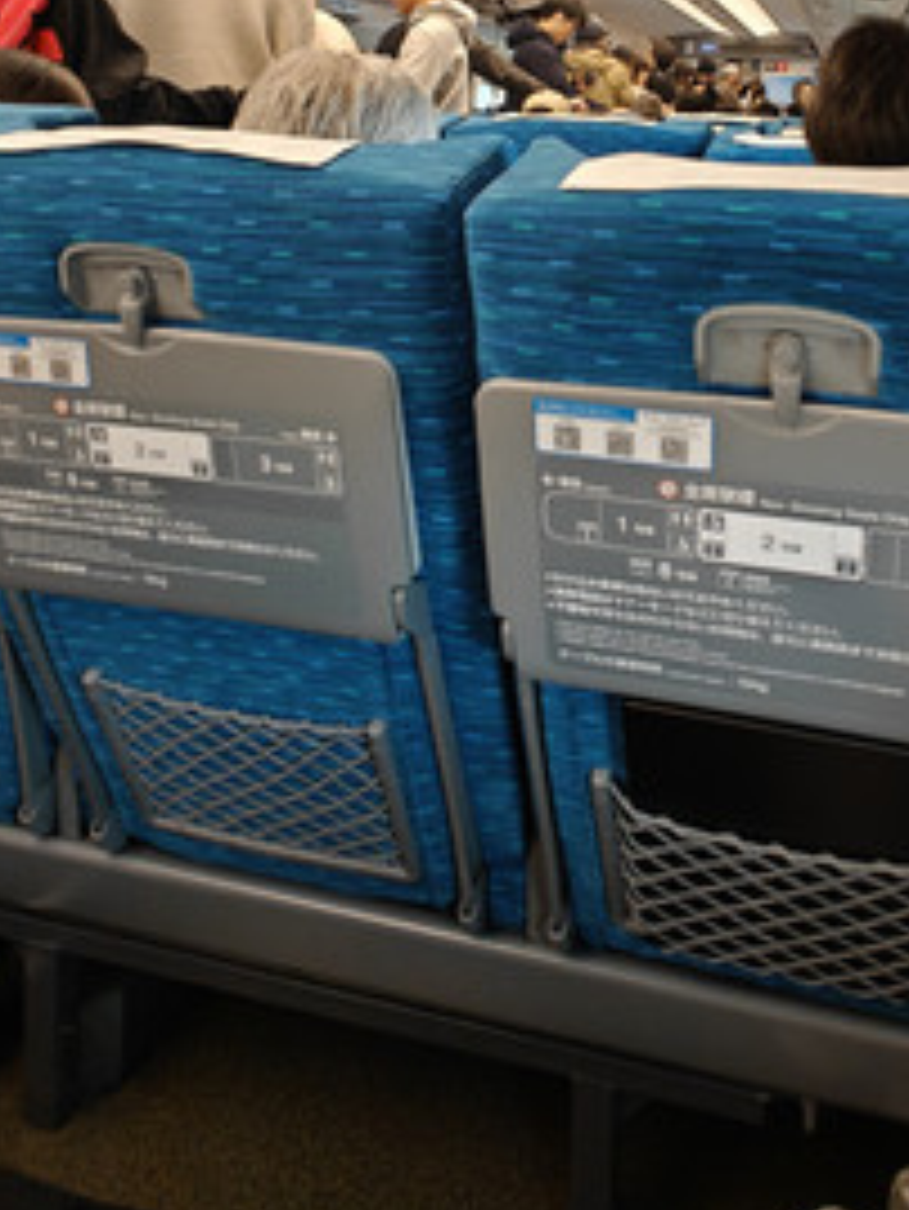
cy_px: 130
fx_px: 910
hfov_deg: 51.6
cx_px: 641
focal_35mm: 26
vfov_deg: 58.1
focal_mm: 2.62
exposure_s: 1/50
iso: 125
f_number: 2.2
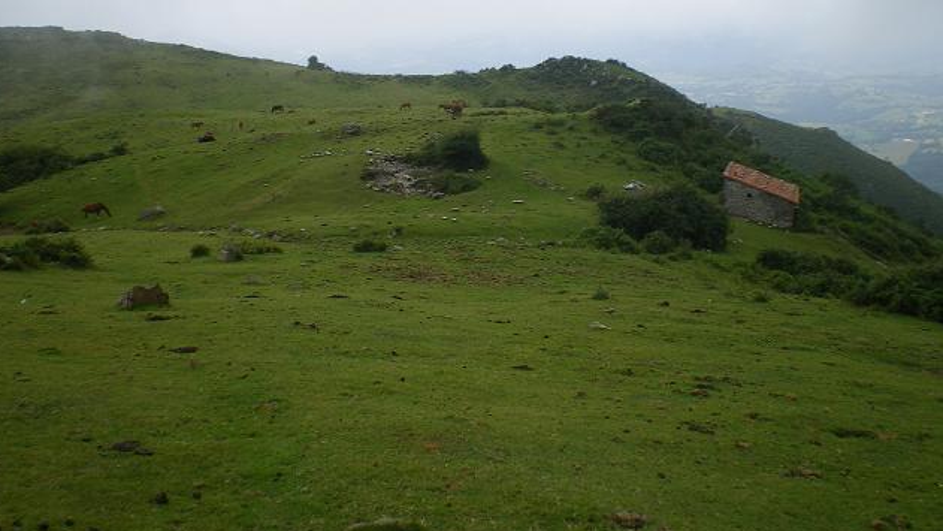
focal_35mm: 42
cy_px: 203
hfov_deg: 48.4
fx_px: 1050
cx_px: 468
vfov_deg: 28.3
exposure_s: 1/250
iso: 64
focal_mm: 6.3
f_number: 4.6
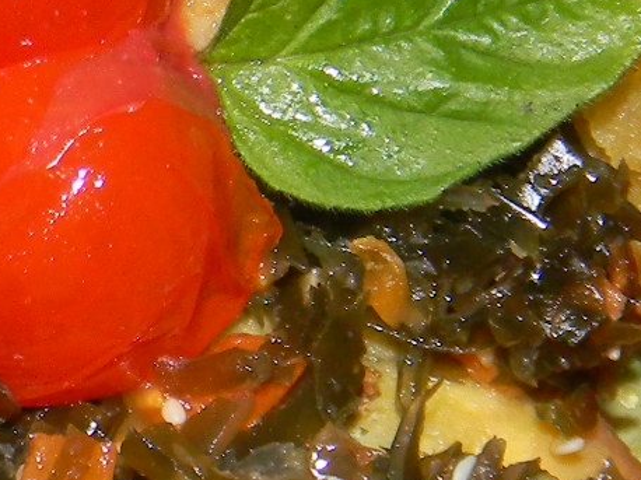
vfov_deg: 9.2
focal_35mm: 161
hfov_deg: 12.2
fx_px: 2980
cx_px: 69
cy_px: 322
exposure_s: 1/30
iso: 200
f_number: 7.4
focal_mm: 6.4
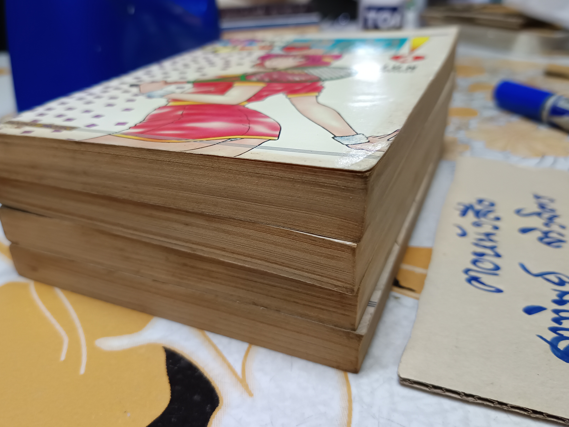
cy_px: 189
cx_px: 262
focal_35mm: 30
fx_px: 493
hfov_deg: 59.9
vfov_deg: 46.7
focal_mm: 5.31
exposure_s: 1/25
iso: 1072
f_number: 1.7
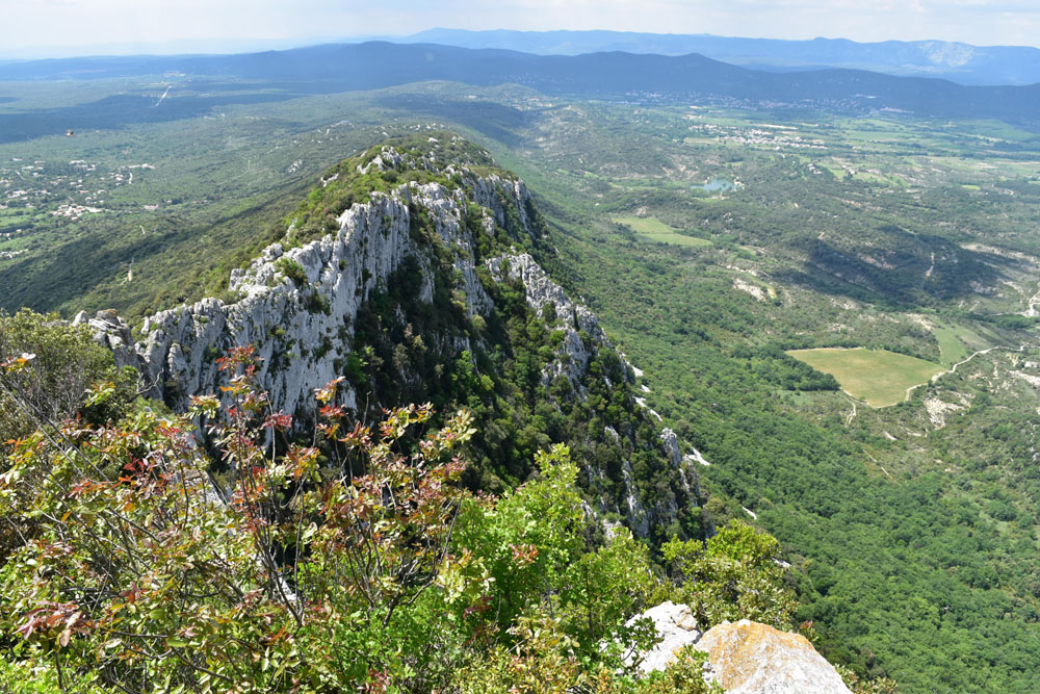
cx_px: 520
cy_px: 347
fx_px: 780
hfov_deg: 67.4
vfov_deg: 47.9
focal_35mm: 27
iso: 400
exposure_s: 1/400
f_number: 10
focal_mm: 18
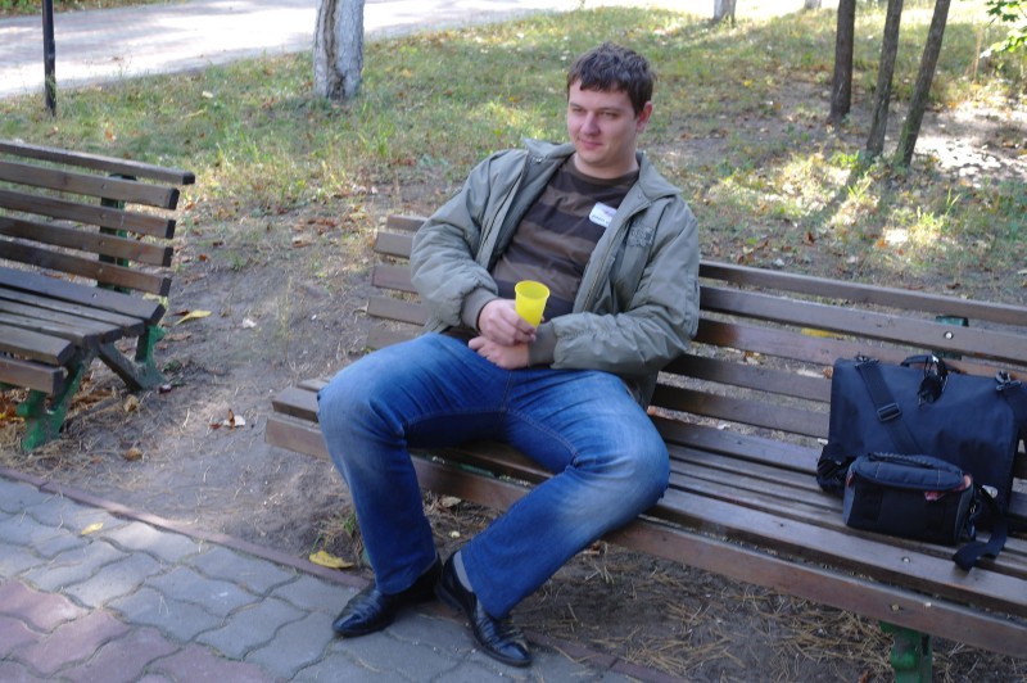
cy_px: 342
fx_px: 1311
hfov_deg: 42.8
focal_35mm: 46
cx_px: 514
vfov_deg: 29.2
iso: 200
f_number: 6.3
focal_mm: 30
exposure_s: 1/25
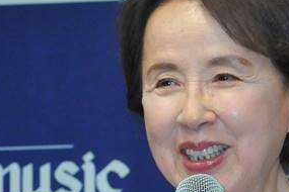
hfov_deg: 5.6
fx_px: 2938
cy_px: 164
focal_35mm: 366
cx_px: 248
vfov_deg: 3.8
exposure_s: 1/200
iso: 1250
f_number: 6.3
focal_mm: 116
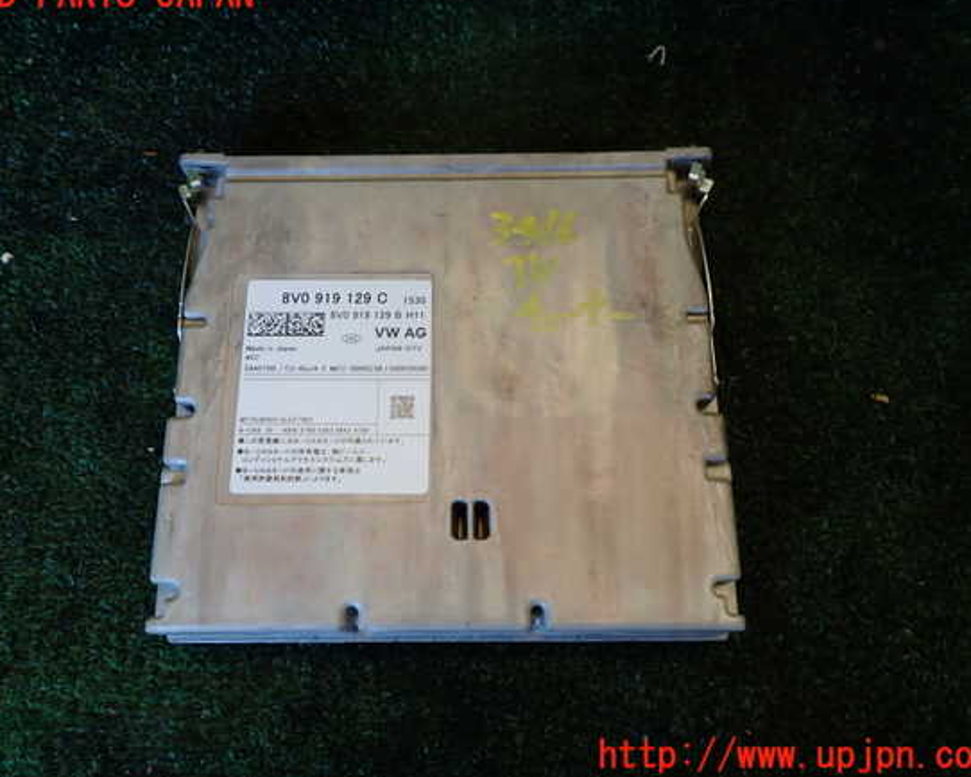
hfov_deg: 64.0
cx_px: 466
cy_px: 376
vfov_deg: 53.2
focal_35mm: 27
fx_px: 776
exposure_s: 1/60
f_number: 2
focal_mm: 4.5
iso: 200
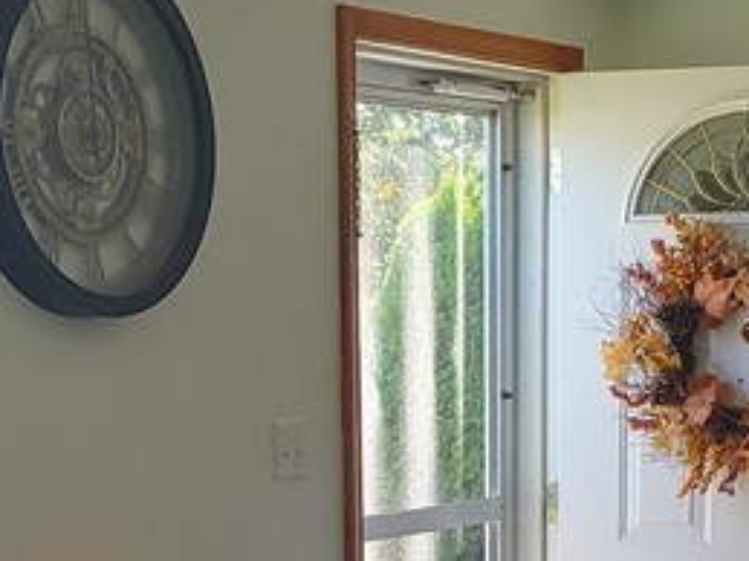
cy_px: 680
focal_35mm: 99
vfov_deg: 14.4
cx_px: 503
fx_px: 2141
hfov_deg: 19.8
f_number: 1.5
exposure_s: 1/120
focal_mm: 4.23
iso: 50
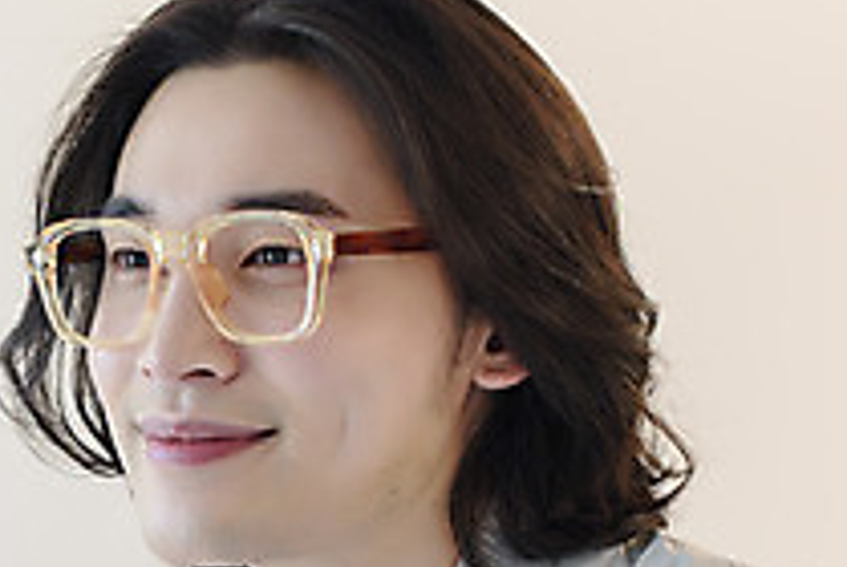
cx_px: -38
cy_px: 522
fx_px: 3369
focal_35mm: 143
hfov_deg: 14.1
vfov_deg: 9.6
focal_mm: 50
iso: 800
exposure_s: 1/100
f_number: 4
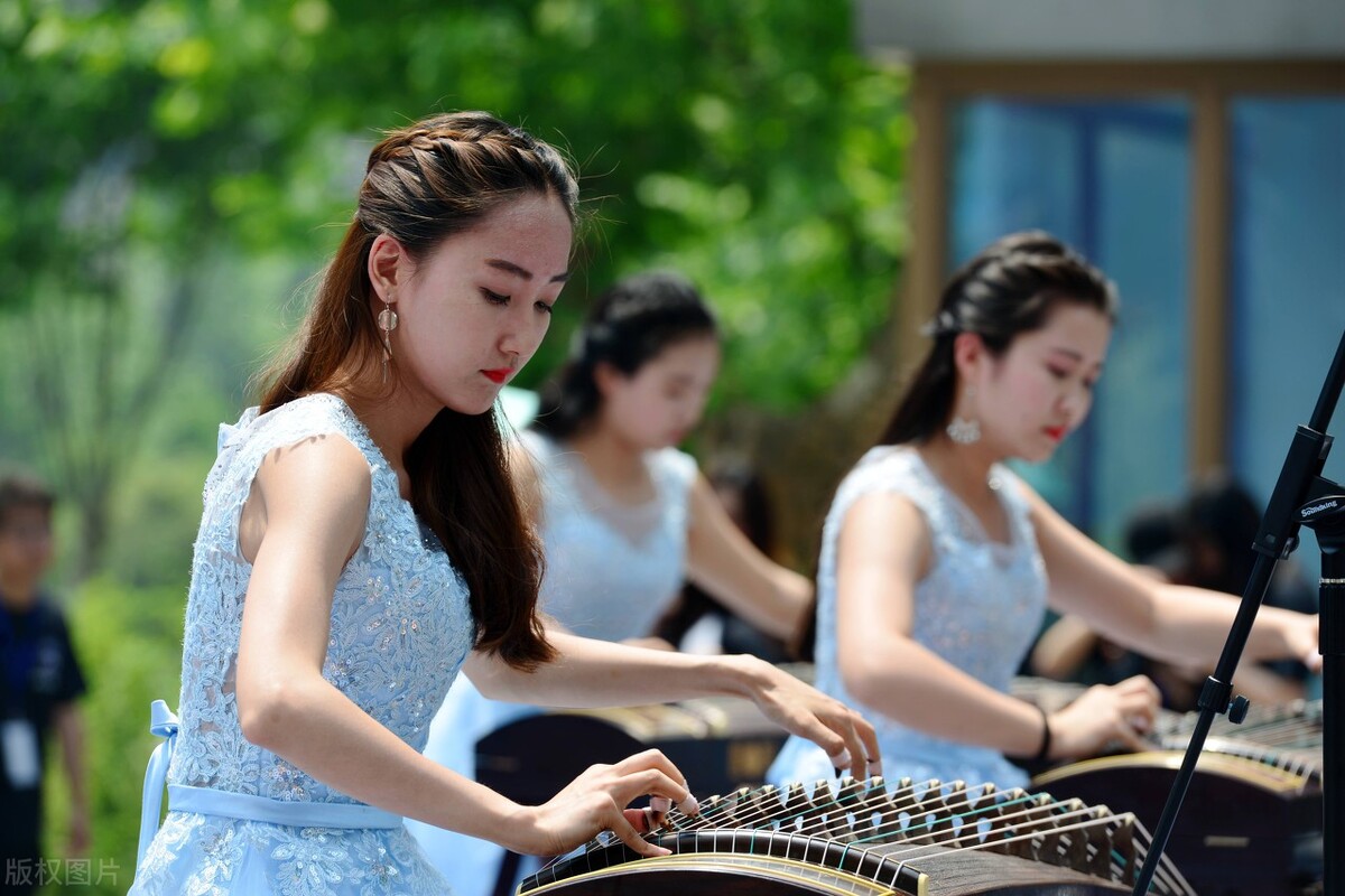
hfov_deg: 10.8
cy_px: 448
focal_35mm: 190
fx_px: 7098
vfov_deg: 7.2
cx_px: 672
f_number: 6.3
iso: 100
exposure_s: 1/250
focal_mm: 190
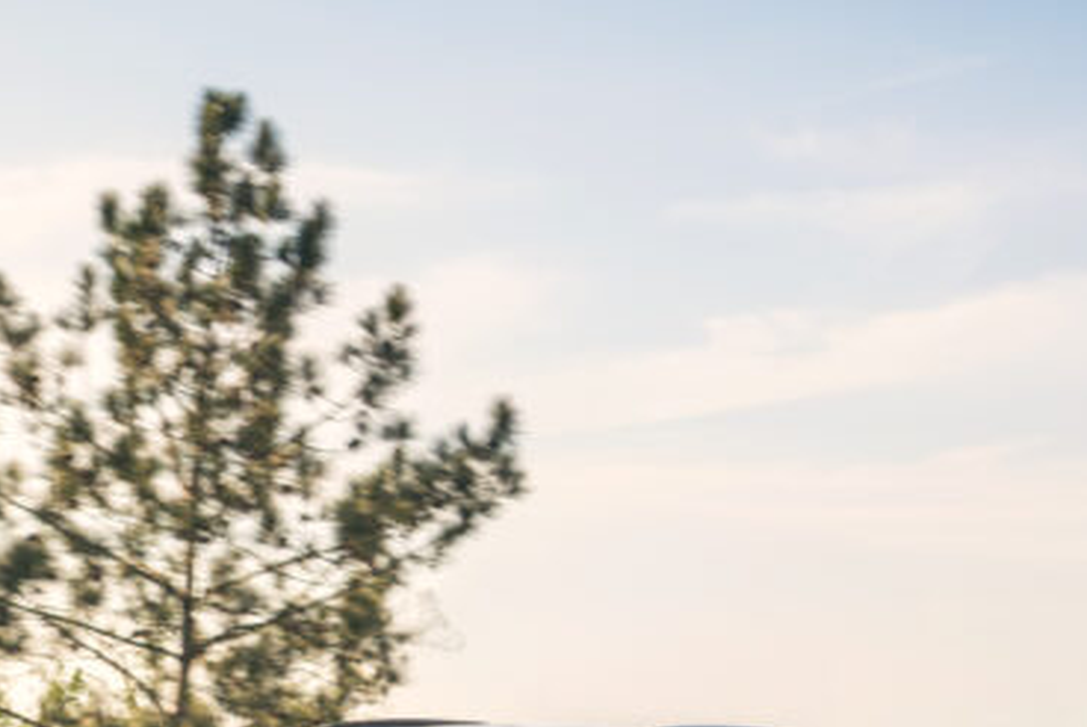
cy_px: 817
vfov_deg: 15.0
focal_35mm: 89
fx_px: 2689
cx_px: 396
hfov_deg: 22.8
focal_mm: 32
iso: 100
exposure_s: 1/125
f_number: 4
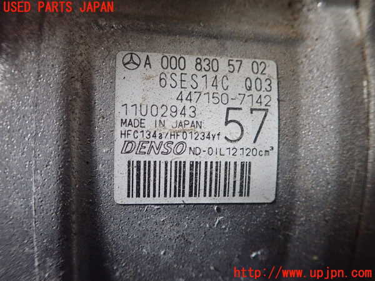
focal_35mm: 30
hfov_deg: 60.0
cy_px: 140
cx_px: 188
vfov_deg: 46.8
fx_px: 325
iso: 800
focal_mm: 5.5
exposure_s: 1/125
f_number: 2.3
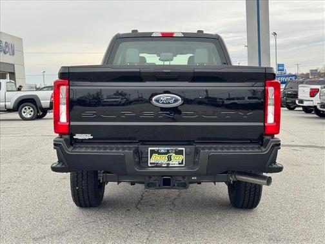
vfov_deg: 30.3
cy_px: 122
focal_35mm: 48
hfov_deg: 39.7
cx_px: 162
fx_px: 451
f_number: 1.78
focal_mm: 6.76
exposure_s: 1/544
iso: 64
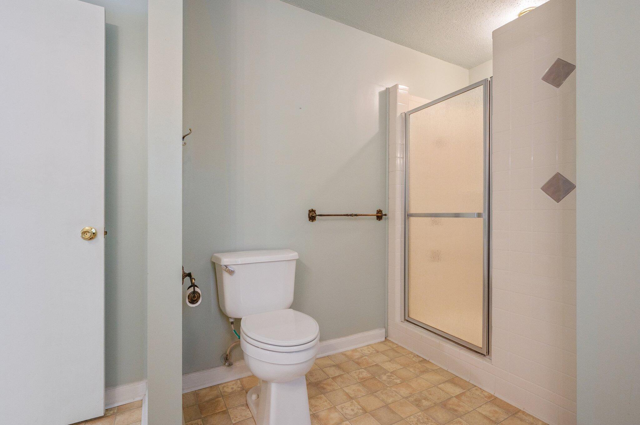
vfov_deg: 72.0
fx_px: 293
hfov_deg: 95.0
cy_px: 212
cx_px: 320
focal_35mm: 16
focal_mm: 16.5
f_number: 6.3
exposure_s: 1/60
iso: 640
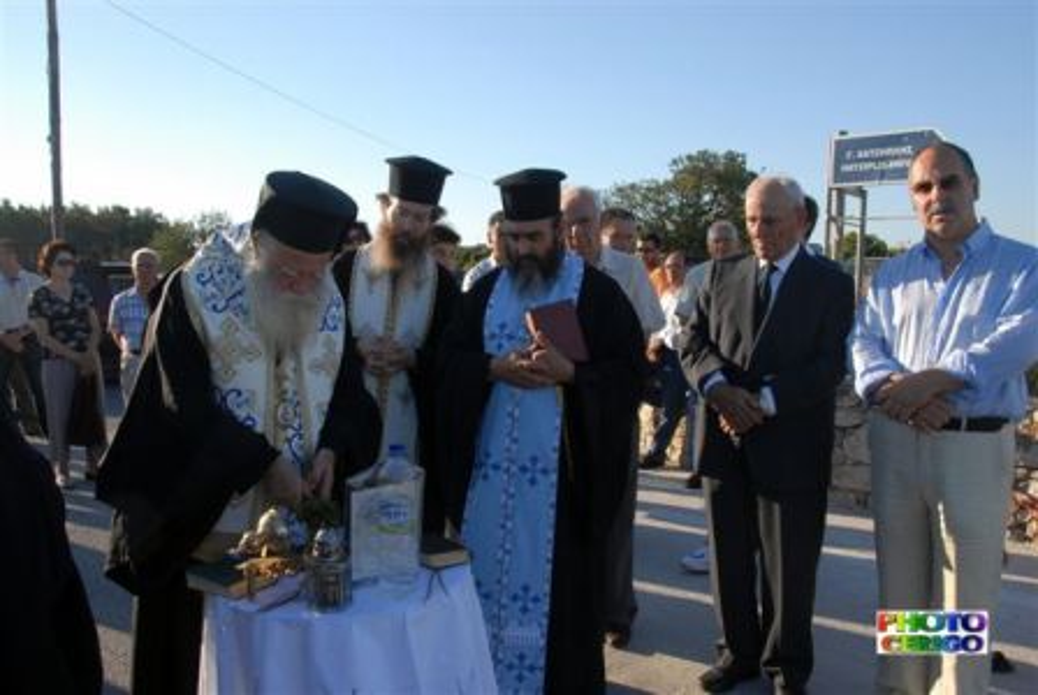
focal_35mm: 30
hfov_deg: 61.9
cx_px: 519
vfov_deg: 43.7
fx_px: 866
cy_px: 348
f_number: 8
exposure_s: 1/250
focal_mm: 20
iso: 200
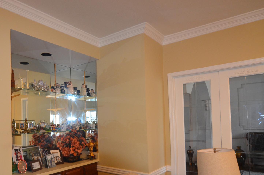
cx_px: 91
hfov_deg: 64.6
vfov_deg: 46.2
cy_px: 111
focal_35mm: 28
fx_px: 203
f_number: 2.8
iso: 1100
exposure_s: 1/60
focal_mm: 13
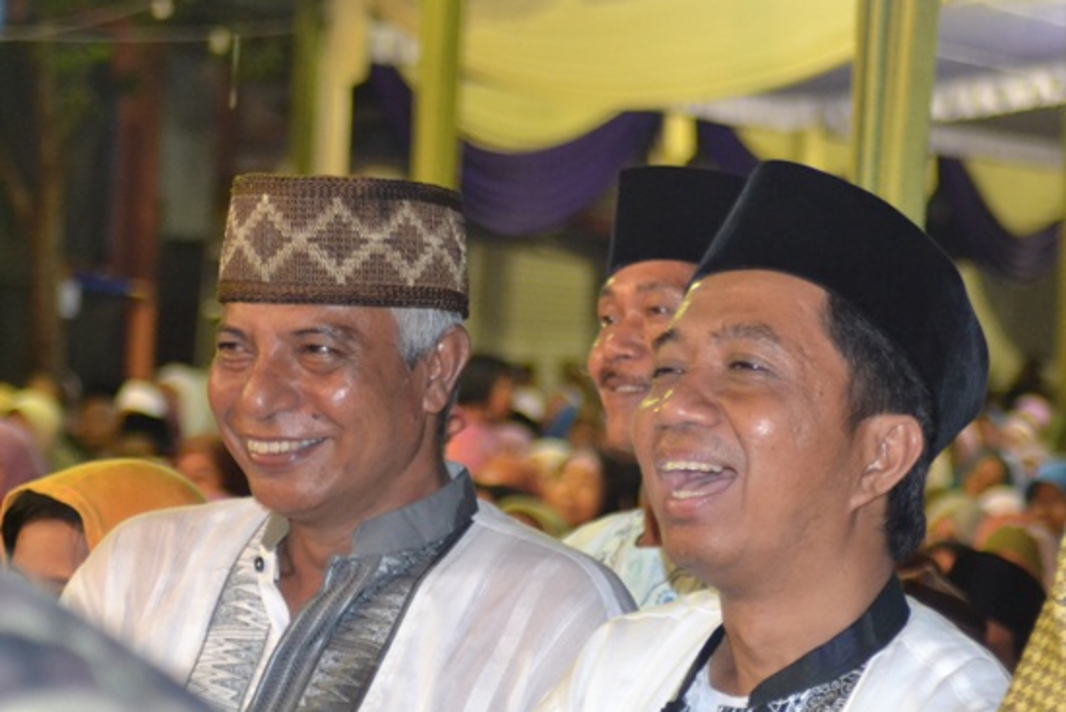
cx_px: 616
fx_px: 12913
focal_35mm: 436
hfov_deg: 4.7
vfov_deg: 3.2
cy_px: 329
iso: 3200
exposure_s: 1/60
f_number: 5.3
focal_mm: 250
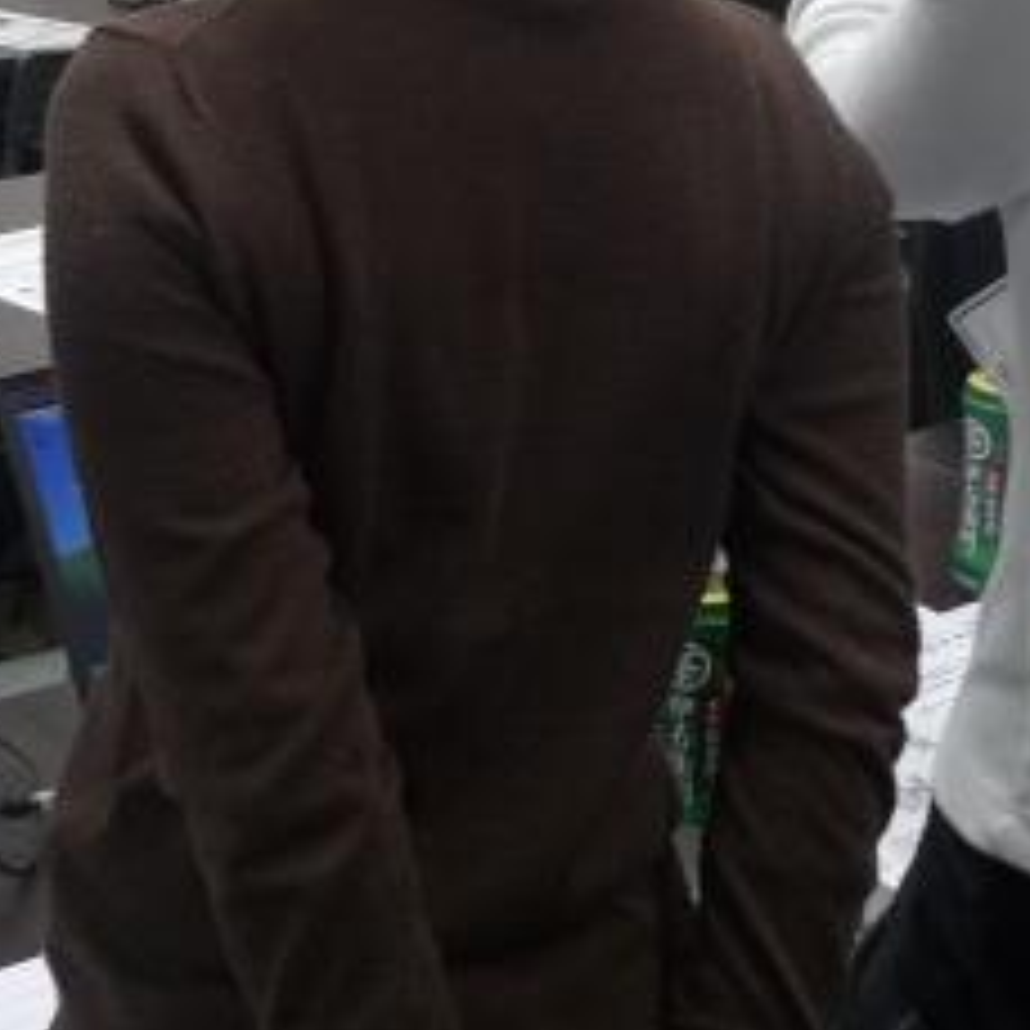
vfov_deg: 21.5
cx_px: 324
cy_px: -247
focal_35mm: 74
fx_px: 2491
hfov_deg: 23.2
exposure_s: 1/30
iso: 160
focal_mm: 5.1
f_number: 2.2
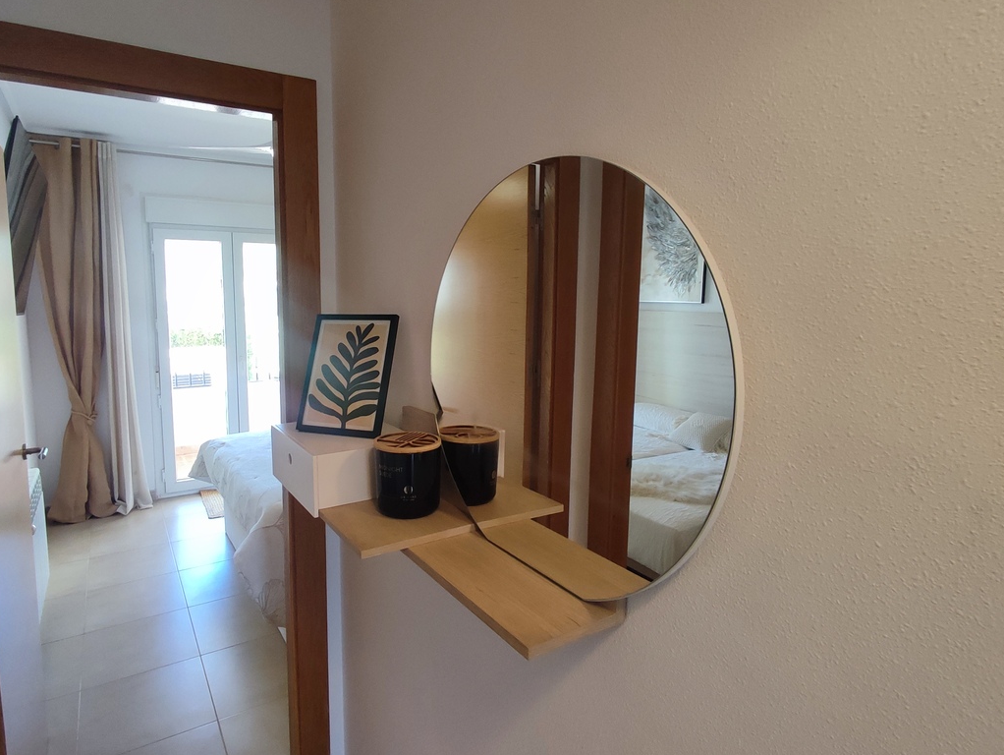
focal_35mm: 20
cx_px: 428
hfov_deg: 81.2
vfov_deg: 66.0
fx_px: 580
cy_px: 365
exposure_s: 1/100
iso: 224
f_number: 2.2
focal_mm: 1.65
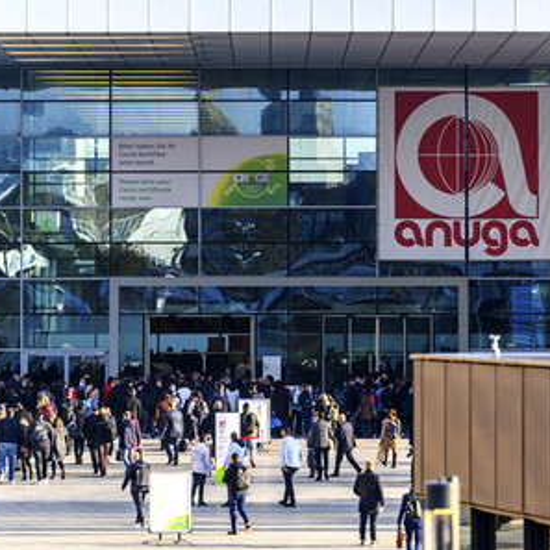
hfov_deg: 8.2
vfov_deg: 8.2
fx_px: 3829
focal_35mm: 213
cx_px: 275
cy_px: 274
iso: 200
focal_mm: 165
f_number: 2.8
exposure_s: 1/2000
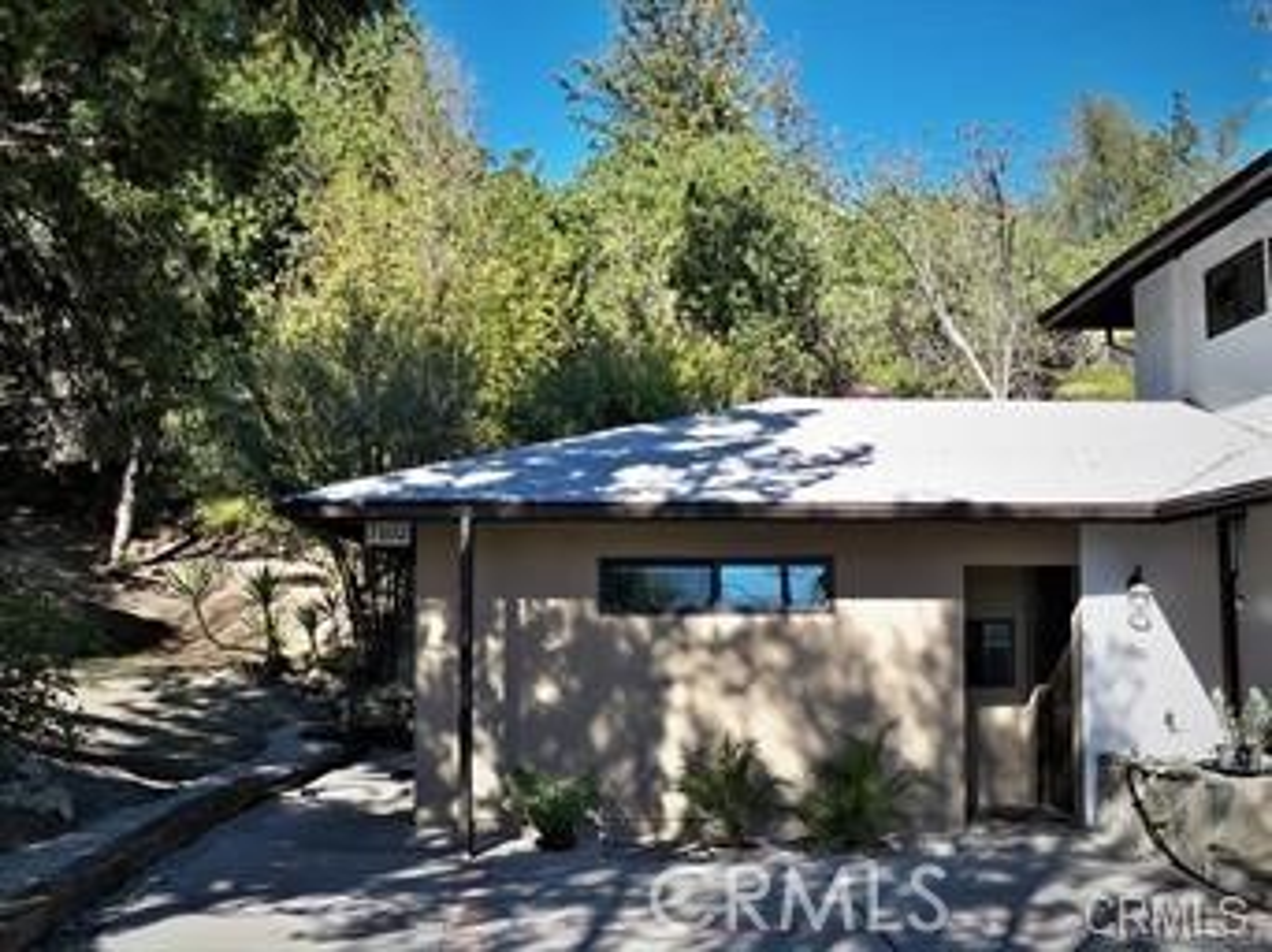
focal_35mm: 35
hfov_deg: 52.7
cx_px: 636
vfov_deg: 40.7
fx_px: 1285
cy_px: 476
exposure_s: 1/400
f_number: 3.1
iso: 80
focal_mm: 6.3
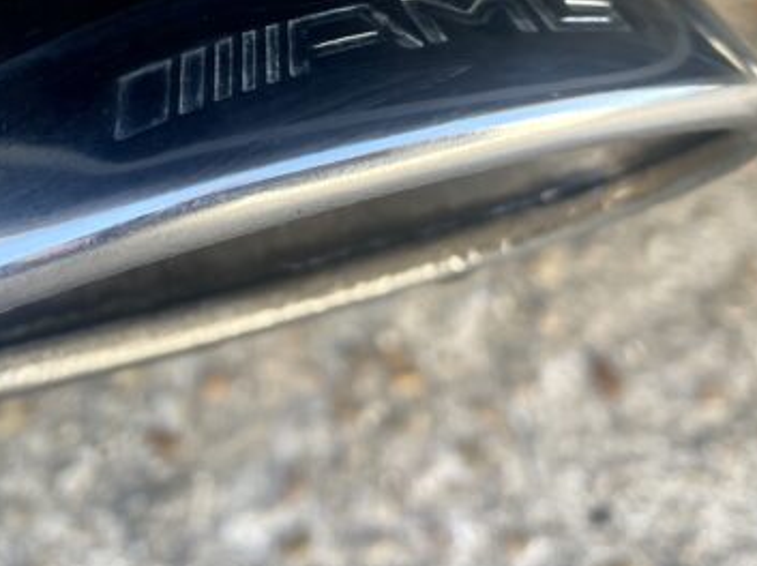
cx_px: 300
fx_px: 1289
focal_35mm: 59
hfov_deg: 32.6
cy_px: 58
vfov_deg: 24.1
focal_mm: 4.2
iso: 64
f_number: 1.6
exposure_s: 1/121
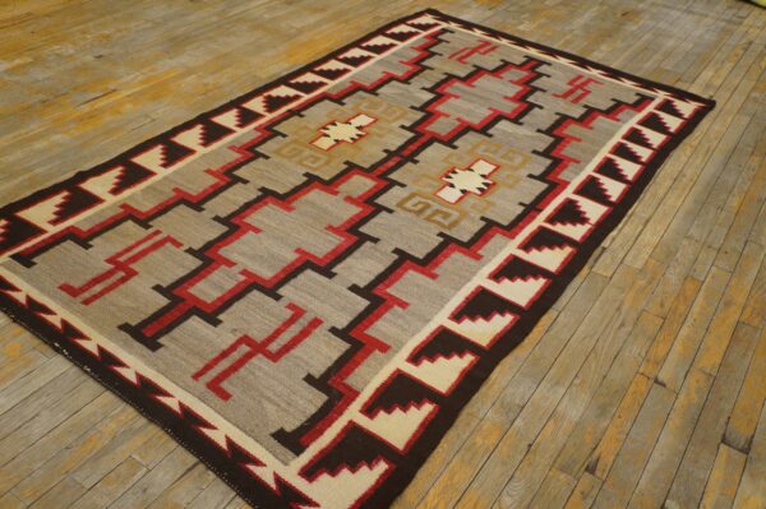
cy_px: 254
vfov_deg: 39.9
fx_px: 702
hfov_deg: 57.3
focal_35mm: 33
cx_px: 383
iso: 1600
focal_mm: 22
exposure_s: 1/160
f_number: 4
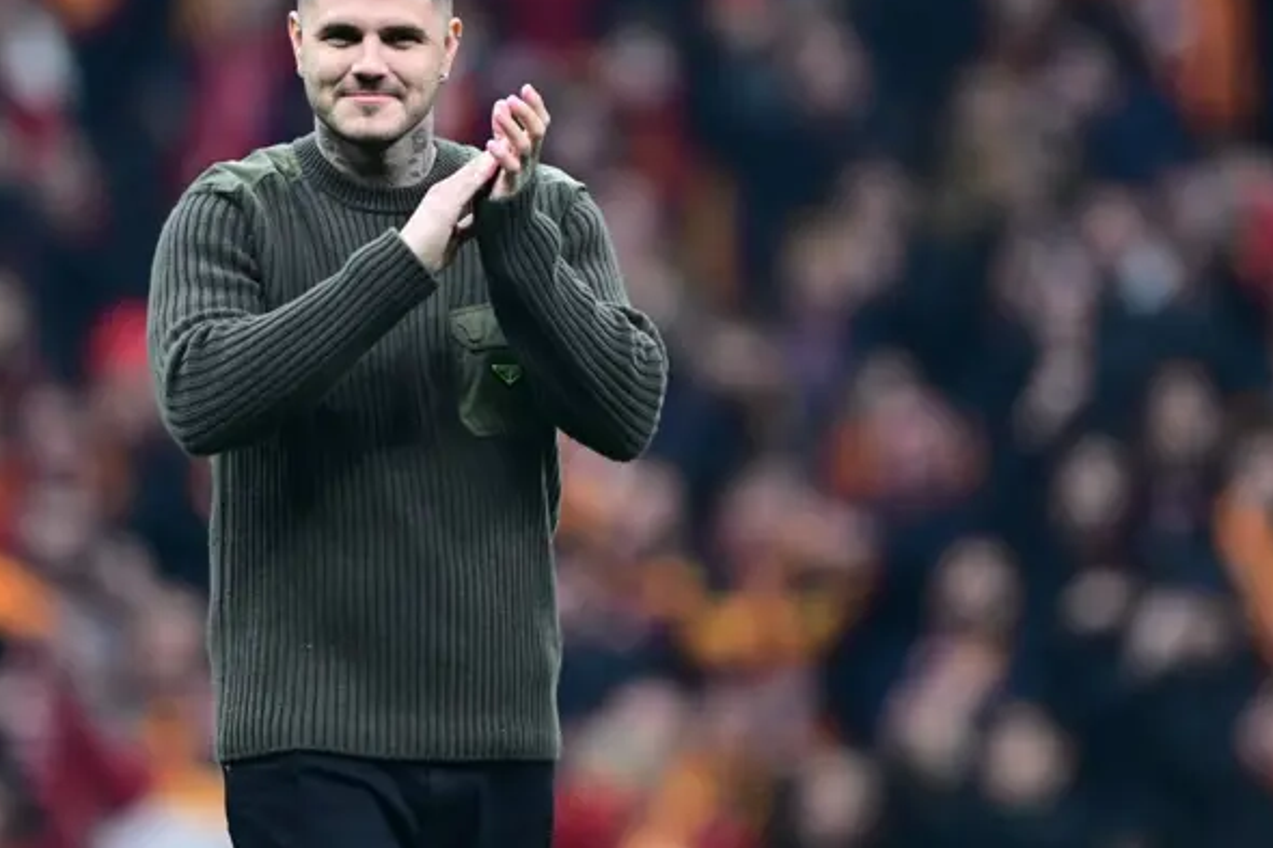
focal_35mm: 895
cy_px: 237
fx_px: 31637
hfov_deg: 2.3
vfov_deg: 1.5
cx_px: 501
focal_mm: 400
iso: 2500
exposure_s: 1/1250
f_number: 2.8
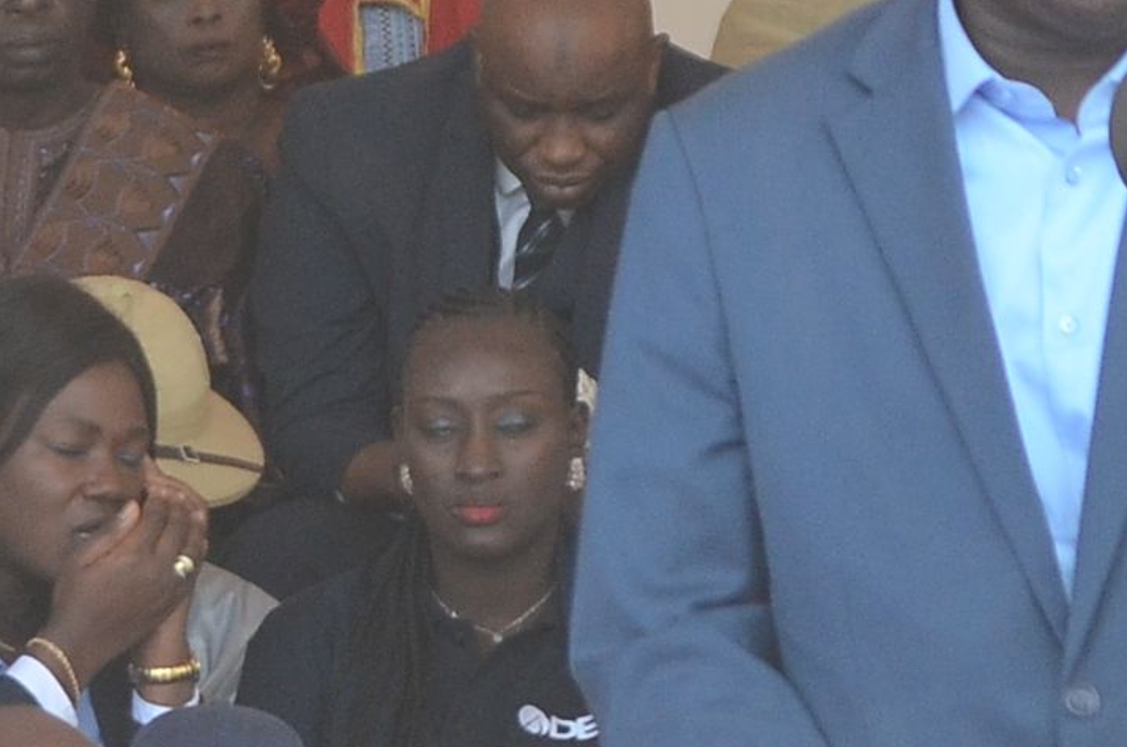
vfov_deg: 2.2
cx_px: -796
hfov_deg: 3.3
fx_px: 19375
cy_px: 808
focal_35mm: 620
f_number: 5.6
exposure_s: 1/500
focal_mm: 80
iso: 500
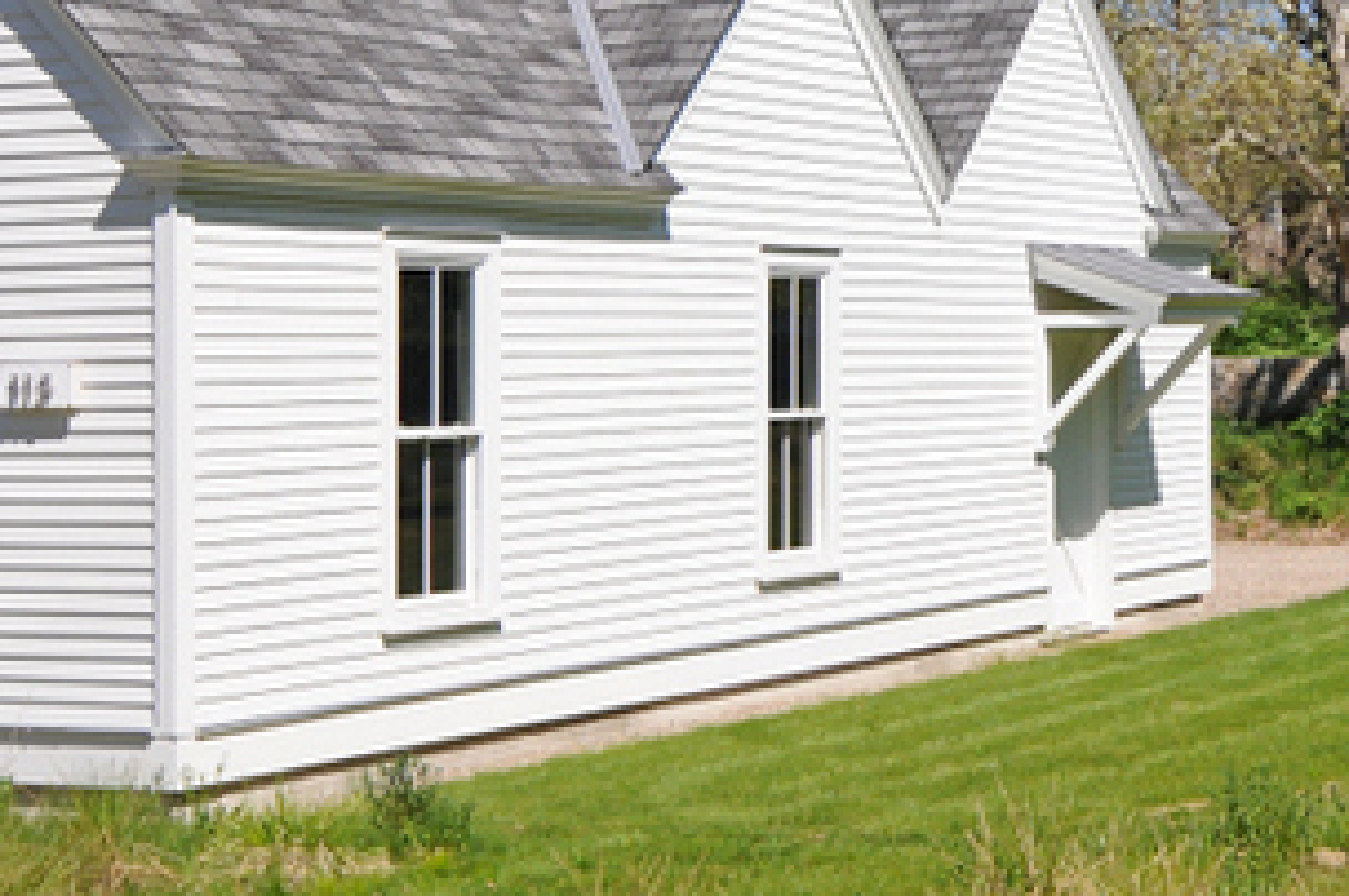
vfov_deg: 17.1
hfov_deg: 24.1
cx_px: 1456
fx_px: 2957
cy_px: 155
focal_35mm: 79
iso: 200
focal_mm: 20
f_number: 9
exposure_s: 1/640
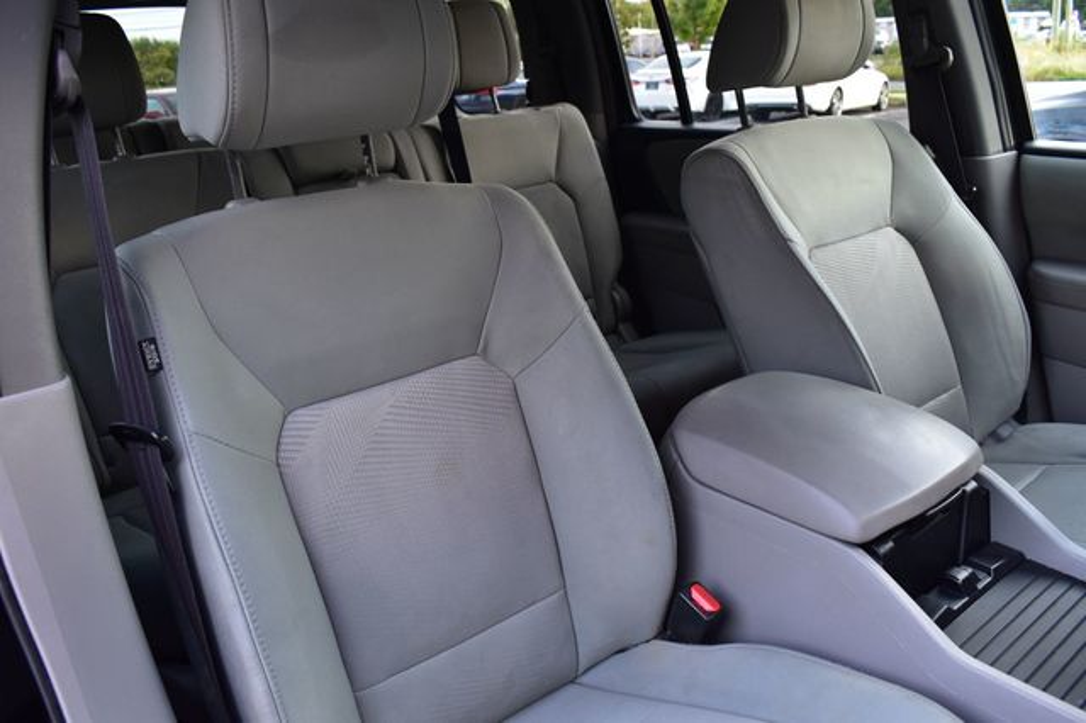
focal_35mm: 32
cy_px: 362
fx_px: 950
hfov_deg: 59.5
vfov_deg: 41.7
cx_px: 543
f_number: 7.1
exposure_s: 1/25
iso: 400
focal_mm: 21
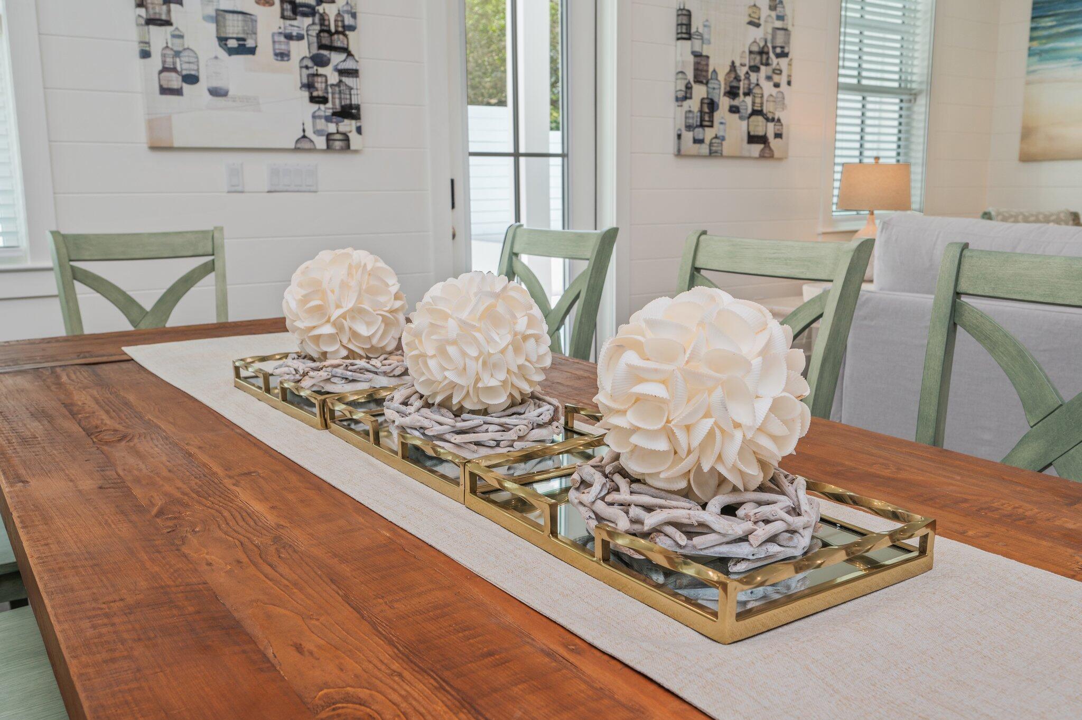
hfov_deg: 62.0
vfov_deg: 43.5
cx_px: 541
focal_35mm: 30
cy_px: 360
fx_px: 901
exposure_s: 1/30
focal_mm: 30
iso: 200
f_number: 9
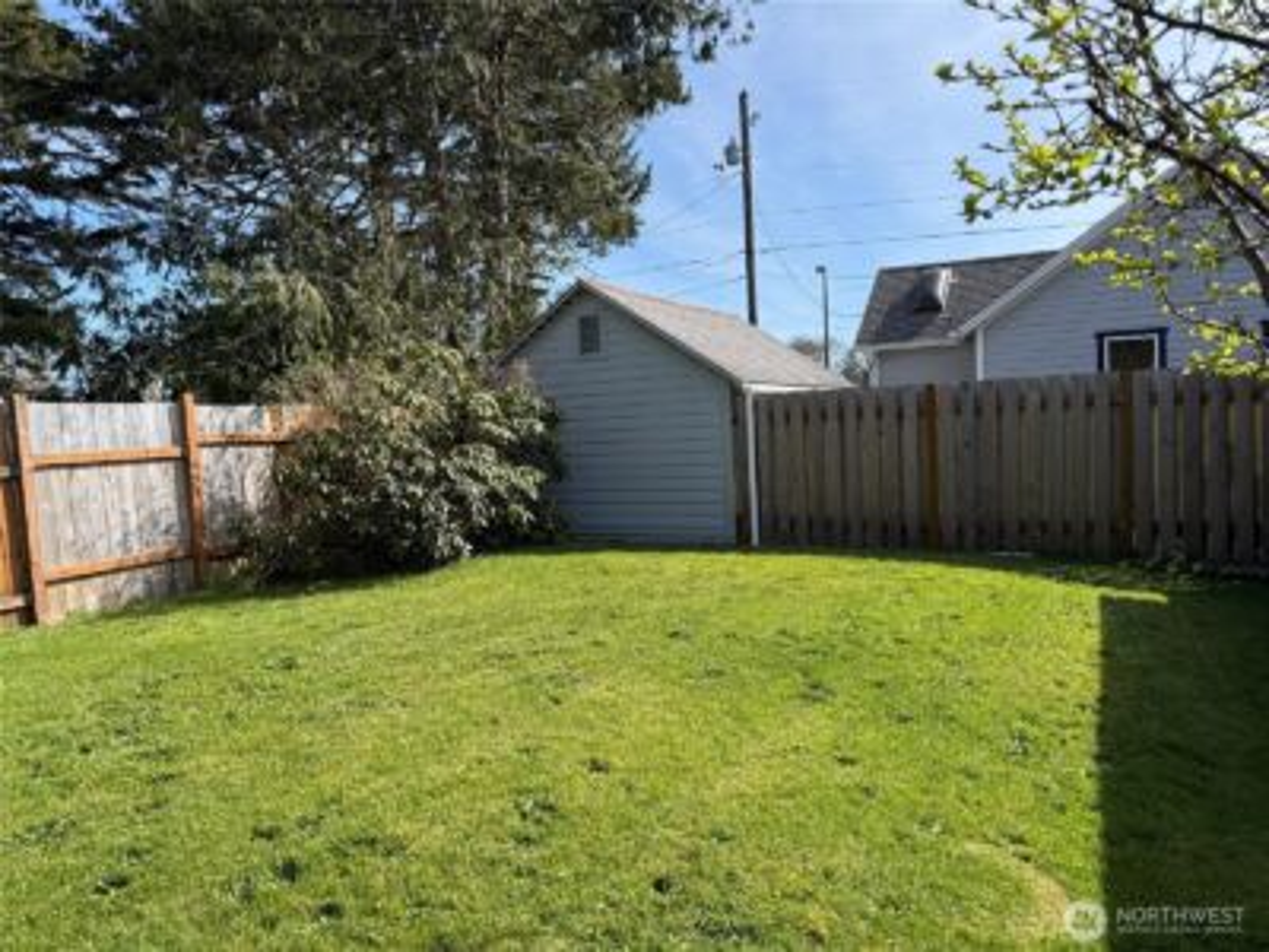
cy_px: 476
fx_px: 880
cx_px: 634
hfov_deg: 71.6
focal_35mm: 24
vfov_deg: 56.8
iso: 80
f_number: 1.78
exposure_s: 1/2703
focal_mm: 6.76
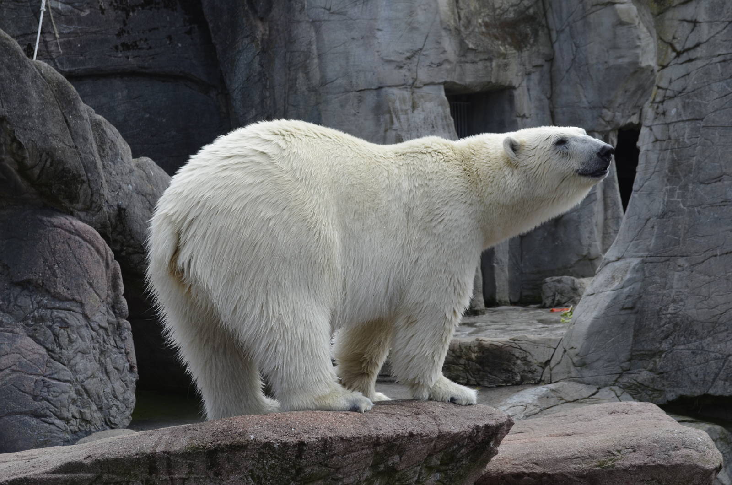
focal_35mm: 69
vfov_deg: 19.6
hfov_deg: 29.3
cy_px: 242
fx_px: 1400
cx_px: 366
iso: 140
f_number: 8
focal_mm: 46
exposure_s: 1/250
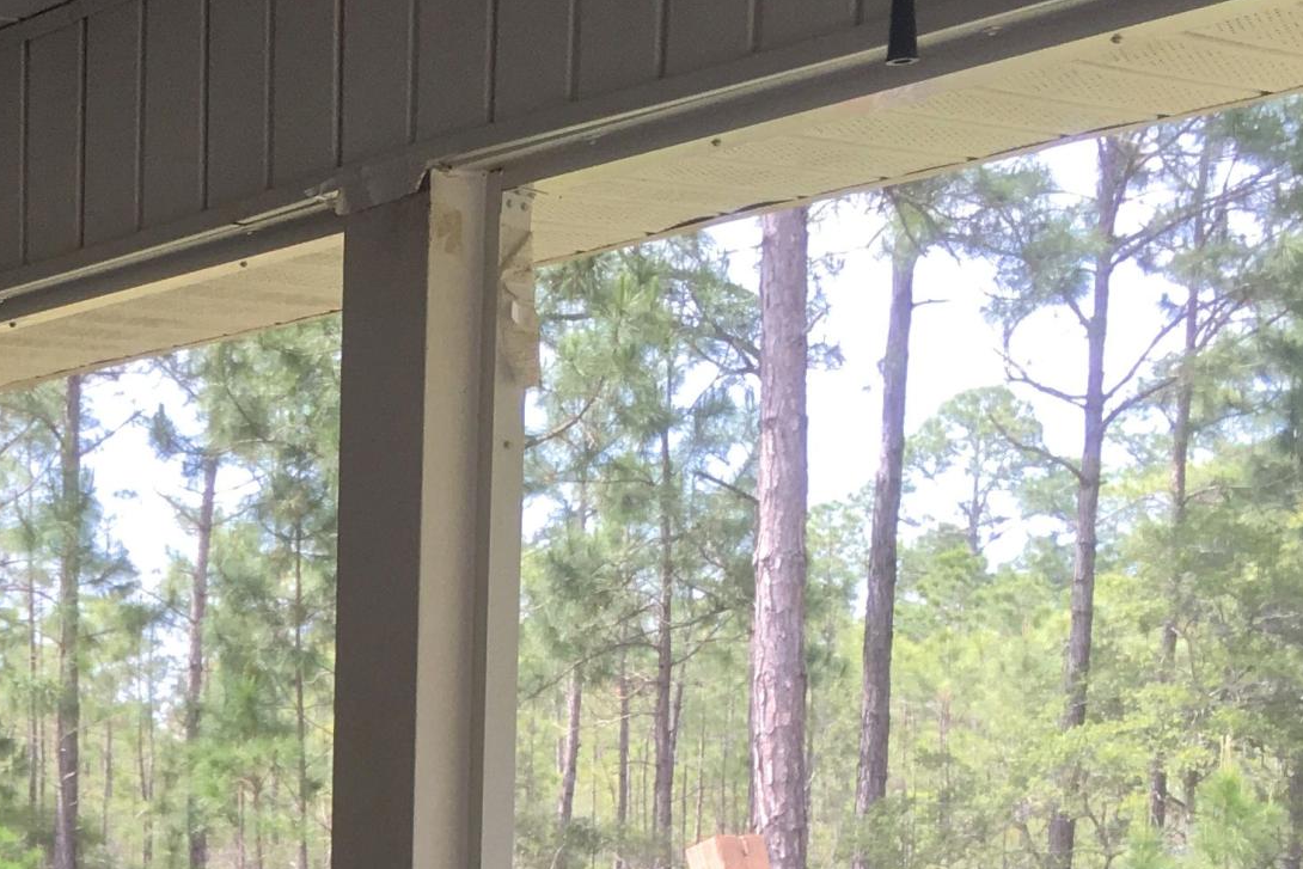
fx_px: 3004
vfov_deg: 15.4
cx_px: -149
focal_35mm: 83
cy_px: 1242
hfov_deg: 23.0
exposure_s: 1/130
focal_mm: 4.15
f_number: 2.2
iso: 25
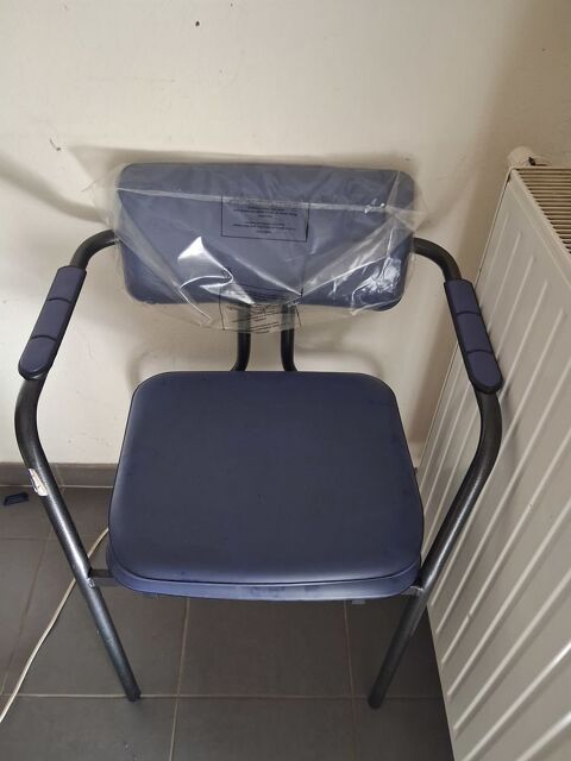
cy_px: 380
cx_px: 286
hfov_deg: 51.4
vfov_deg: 65.3
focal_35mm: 27
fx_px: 594
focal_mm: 4
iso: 640
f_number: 1.8
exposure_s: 1/25
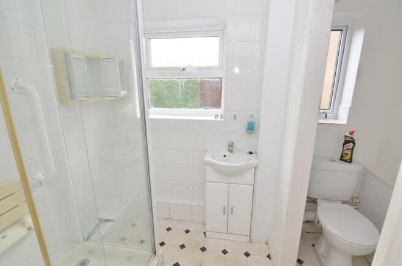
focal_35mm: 16
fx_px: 184
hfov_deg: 95.1
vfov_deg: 71.8
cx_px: 201
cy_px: 133
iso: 400
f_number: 5.6
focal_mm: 11
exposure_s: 1/60
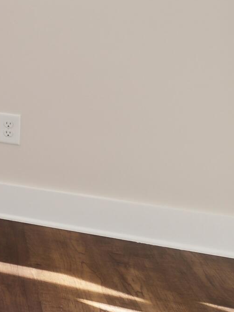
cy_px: -21
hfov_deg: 13.3
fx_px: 586
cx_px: -382
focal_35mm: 65
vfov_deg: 27.6
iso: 100
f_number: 4.5
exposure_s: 1/60
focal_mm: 10
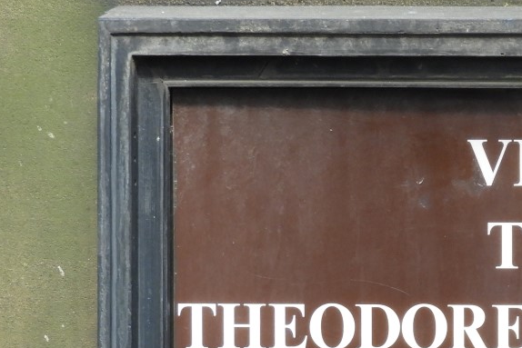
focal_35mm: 352
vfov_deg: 3.9
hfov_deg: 5.8
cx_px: 575
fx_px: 5105
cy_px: 341
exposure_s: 1/60
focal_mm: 24.2
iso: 220
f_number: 5
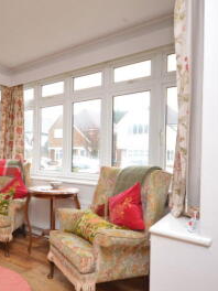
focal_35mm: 26
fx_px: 218
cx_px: 43
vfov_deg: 67.2
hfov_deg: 49.9
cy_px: 157
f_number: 4
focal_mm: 10
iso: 1250
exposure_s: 1/60
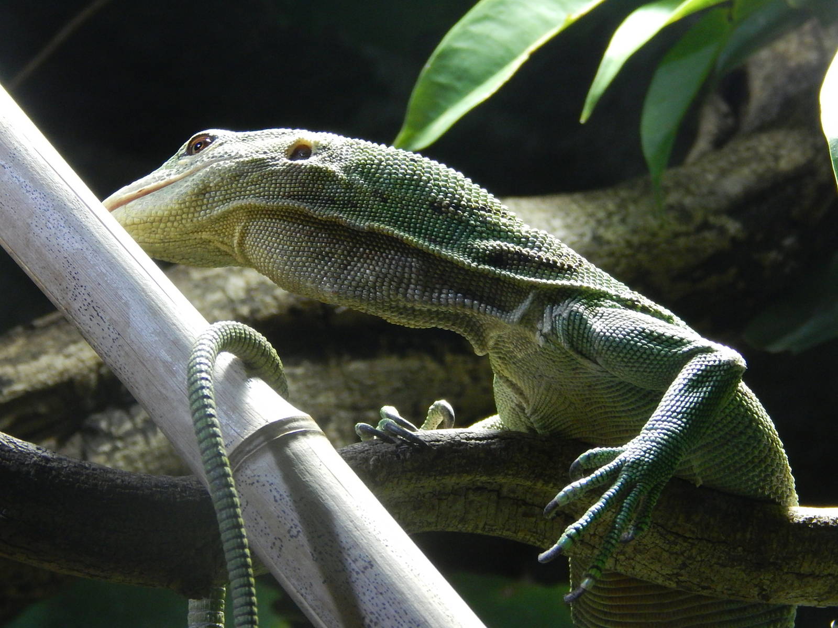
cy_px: 314
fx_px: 5665
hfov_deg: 8.5
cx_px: 419
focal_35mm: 234
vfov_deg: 6.4
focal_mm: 41.7
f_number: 5.6
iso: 400
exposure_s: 1/125
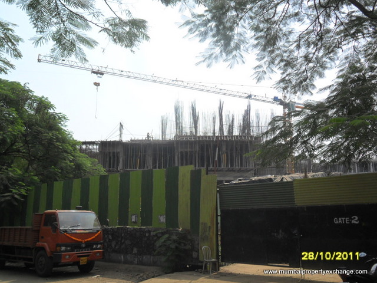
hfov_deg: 50.1
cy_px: 142
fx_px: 403
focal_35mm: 37
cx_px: 188
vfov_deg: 38.7
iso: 100
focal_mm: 6.6
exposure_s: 1/1000
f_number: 4
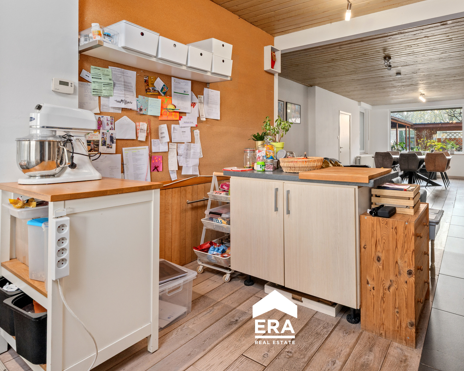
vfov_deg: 67.1
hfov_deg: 79.6
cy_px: 139
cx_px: 275
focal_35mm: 20
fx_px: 275
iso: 250
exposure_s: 1/4
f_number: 11
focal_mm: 14
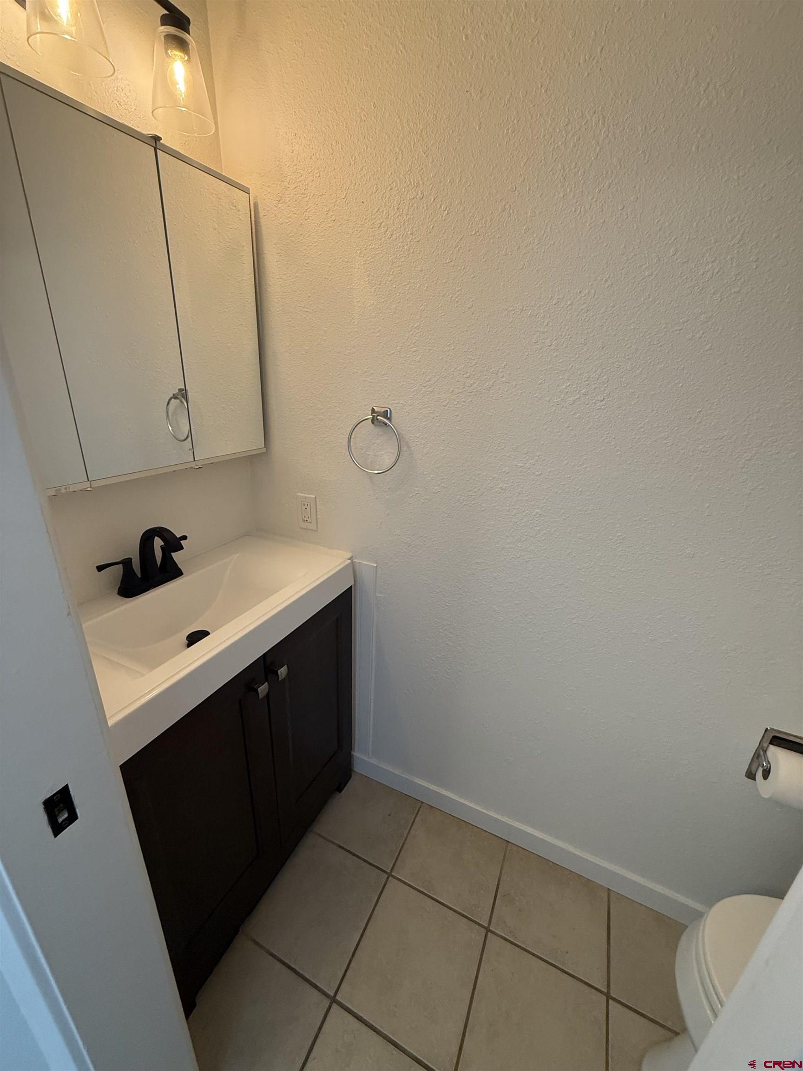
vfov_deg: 102.1
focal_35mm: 14
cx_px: 402
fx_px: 433
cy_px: 536
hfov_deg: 85.7
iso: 200
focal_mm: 2.22
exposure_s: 1/60
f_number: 2.2
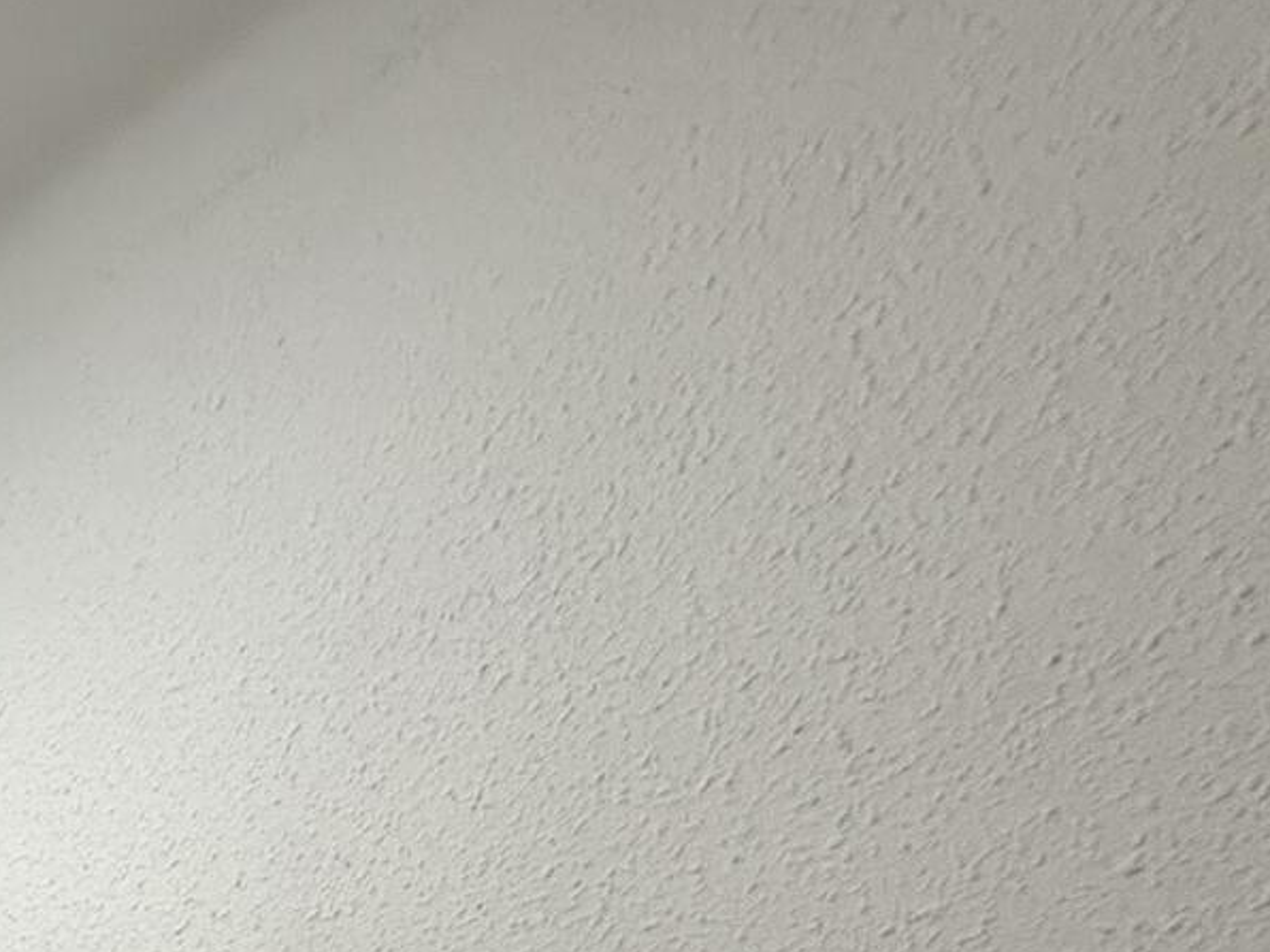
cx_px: -690
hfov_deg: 26.8
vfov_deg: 22.8
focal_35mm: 47
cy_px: 1555
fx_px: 1724
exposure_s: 1/50
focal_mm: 2.22
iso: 250
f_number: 2.2
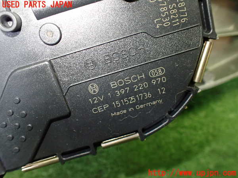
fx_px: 206
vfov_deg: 46.8
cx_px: 119
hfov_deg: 60.0
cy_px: 89
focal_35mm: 30
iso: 800
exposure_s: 1/125
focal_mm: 5.4
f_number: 2.3
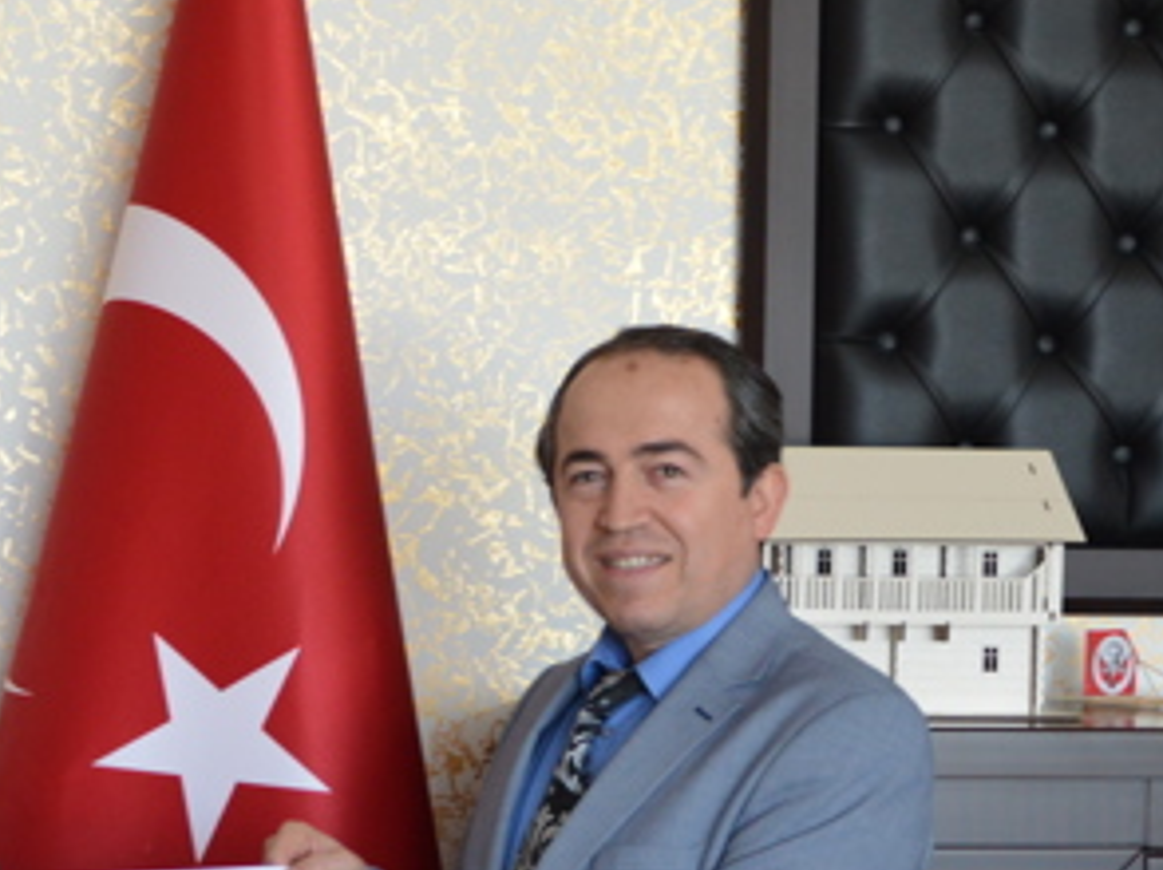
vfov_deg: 13.4
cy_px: 658
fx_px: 3693
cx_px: 277
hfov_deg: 17.8
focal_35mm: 110
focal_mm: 28
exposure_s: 1/60
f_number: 4
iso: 640
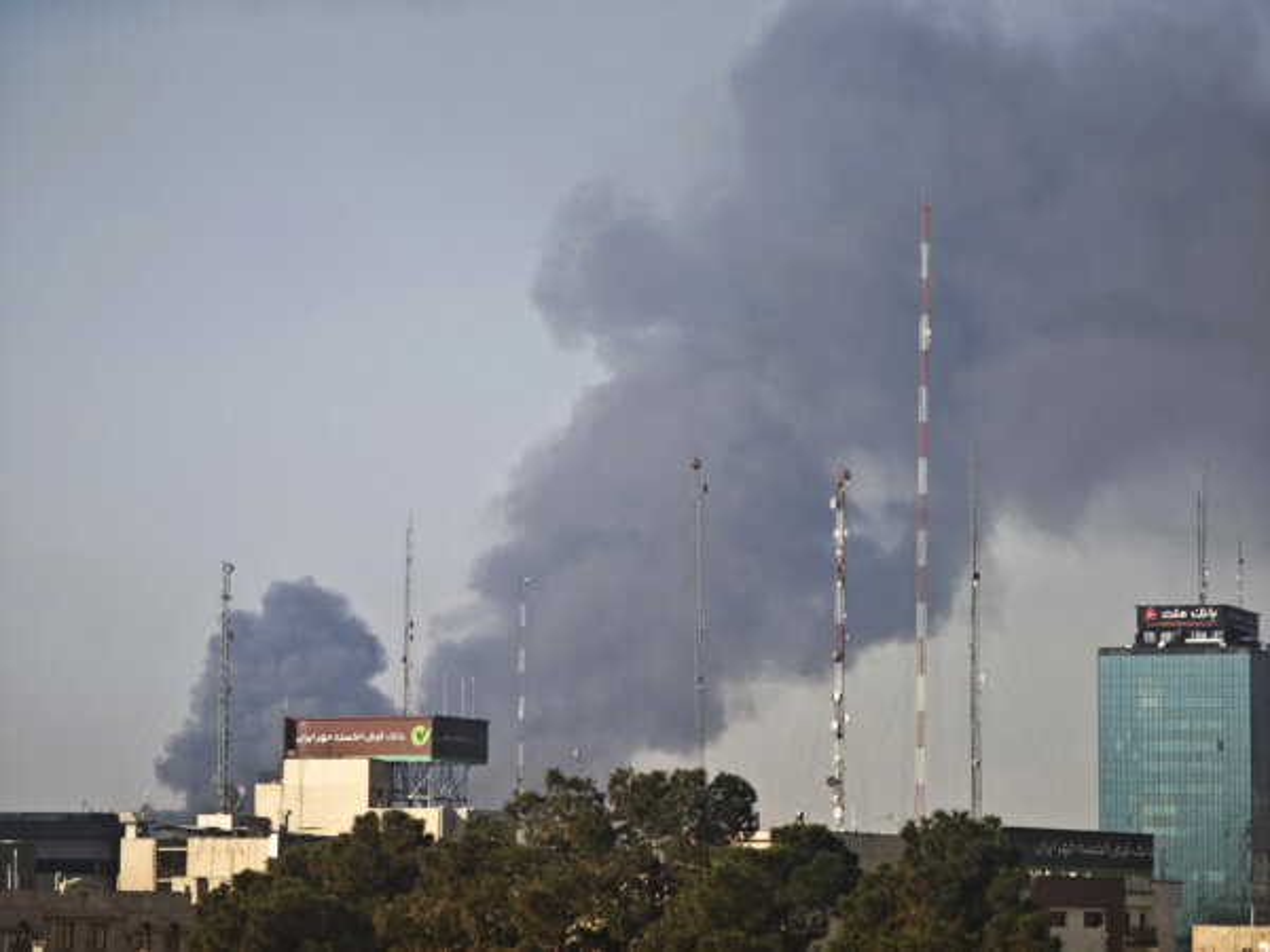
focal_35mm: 120
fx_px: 4403
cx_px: 635
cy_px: 476
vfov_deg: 12.3
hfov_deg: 16.4
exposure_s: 1/873
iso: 50
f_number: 2.5
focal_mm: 19.4
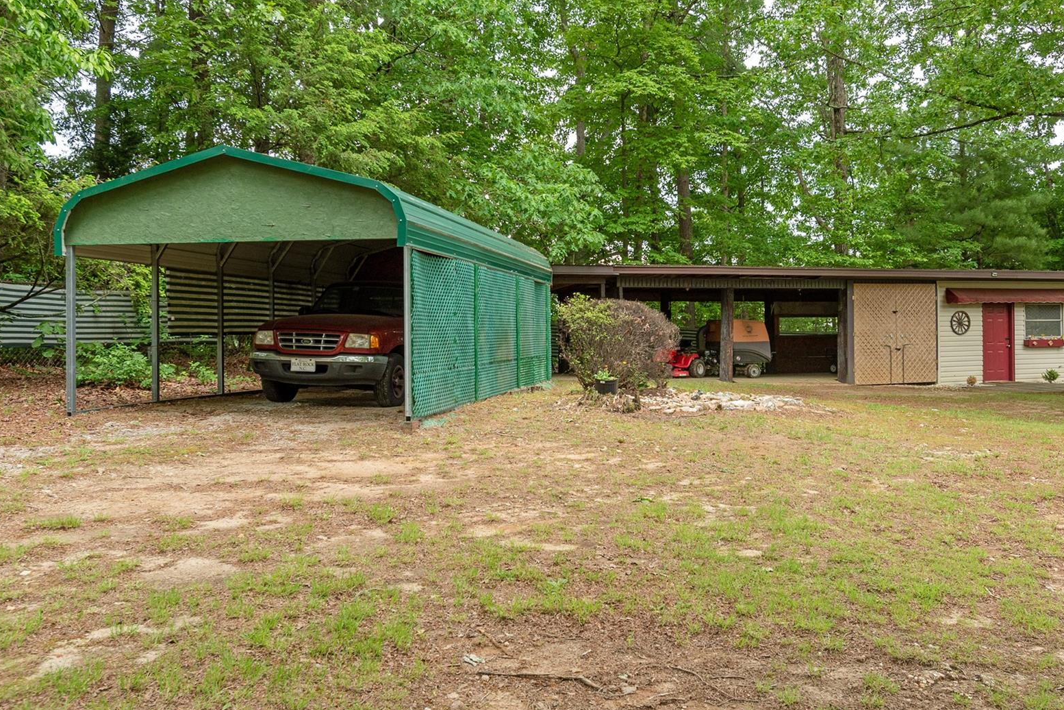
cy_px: 265
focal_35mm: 29
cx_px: 607
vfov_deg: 44.6
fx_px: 857
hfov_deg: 63.4
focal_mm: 22
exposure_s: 1/125
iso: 320
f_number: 7.1
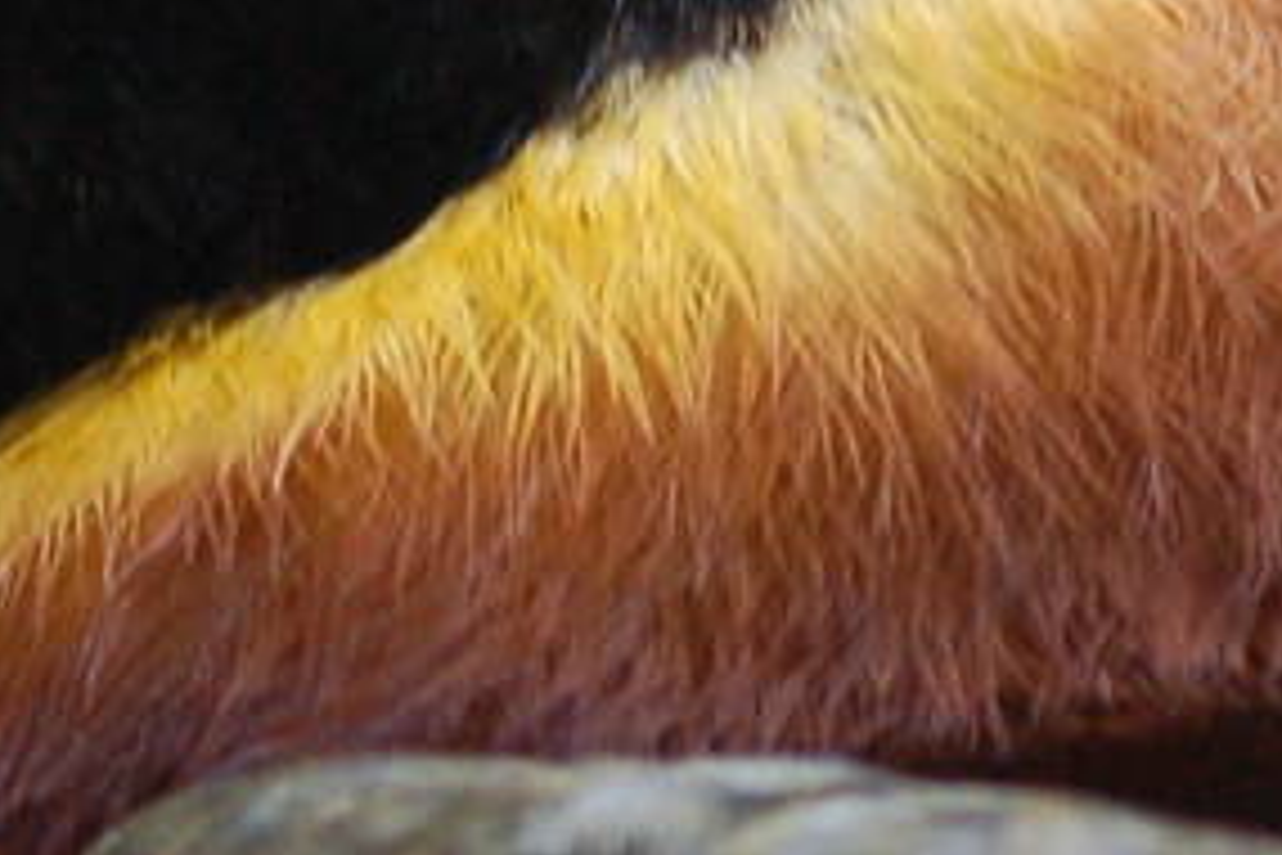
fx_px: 29947
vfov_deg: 1.6
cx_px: -40
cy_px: -202
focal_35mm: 841
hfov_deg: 2.5
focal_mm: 100
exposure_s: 1/100
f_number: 4.2
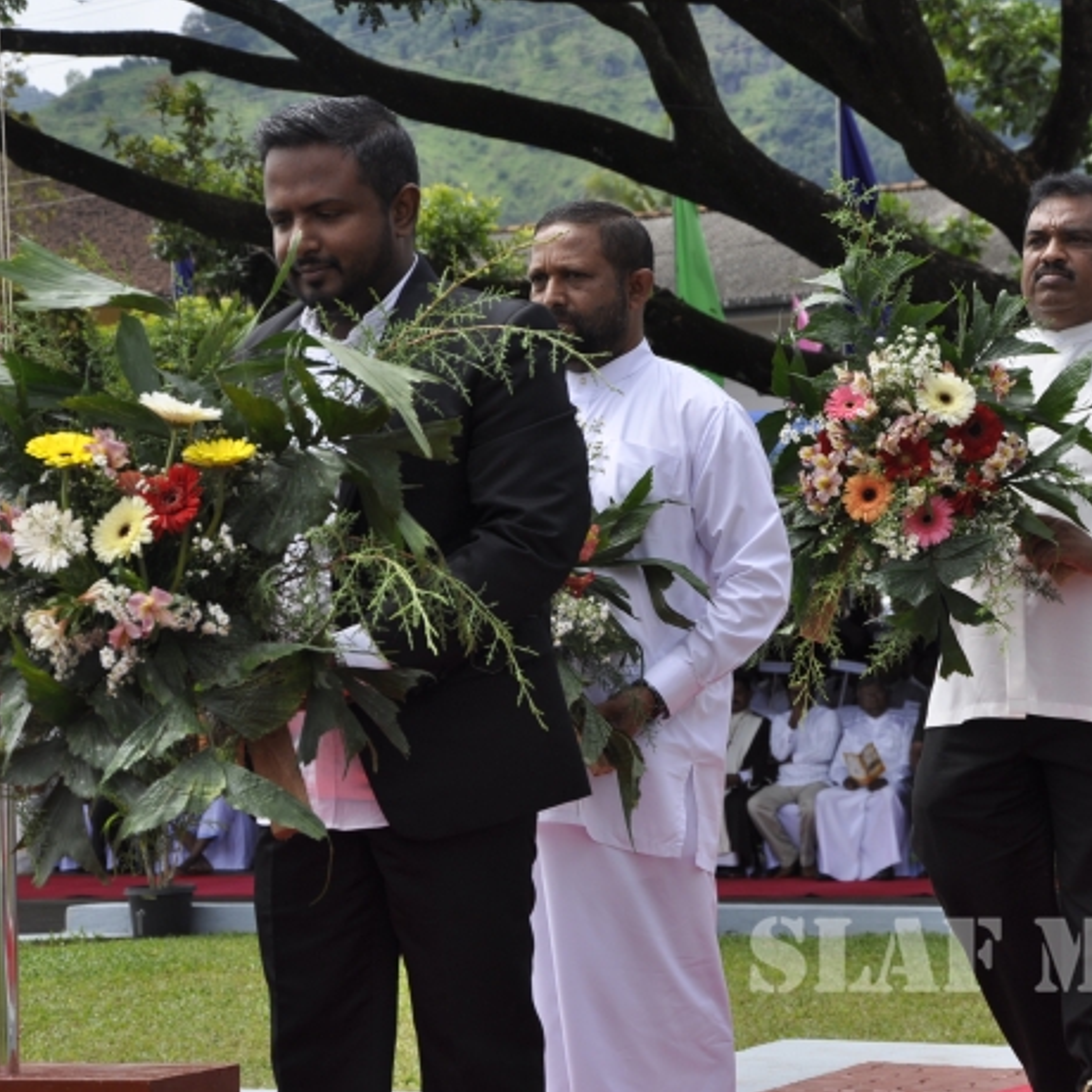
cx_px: 639
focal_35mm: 120
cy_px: 548
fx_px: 4283
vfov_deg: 14.5
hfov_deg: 14.5
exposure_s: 1/500
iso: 250
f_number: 8
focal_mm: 62
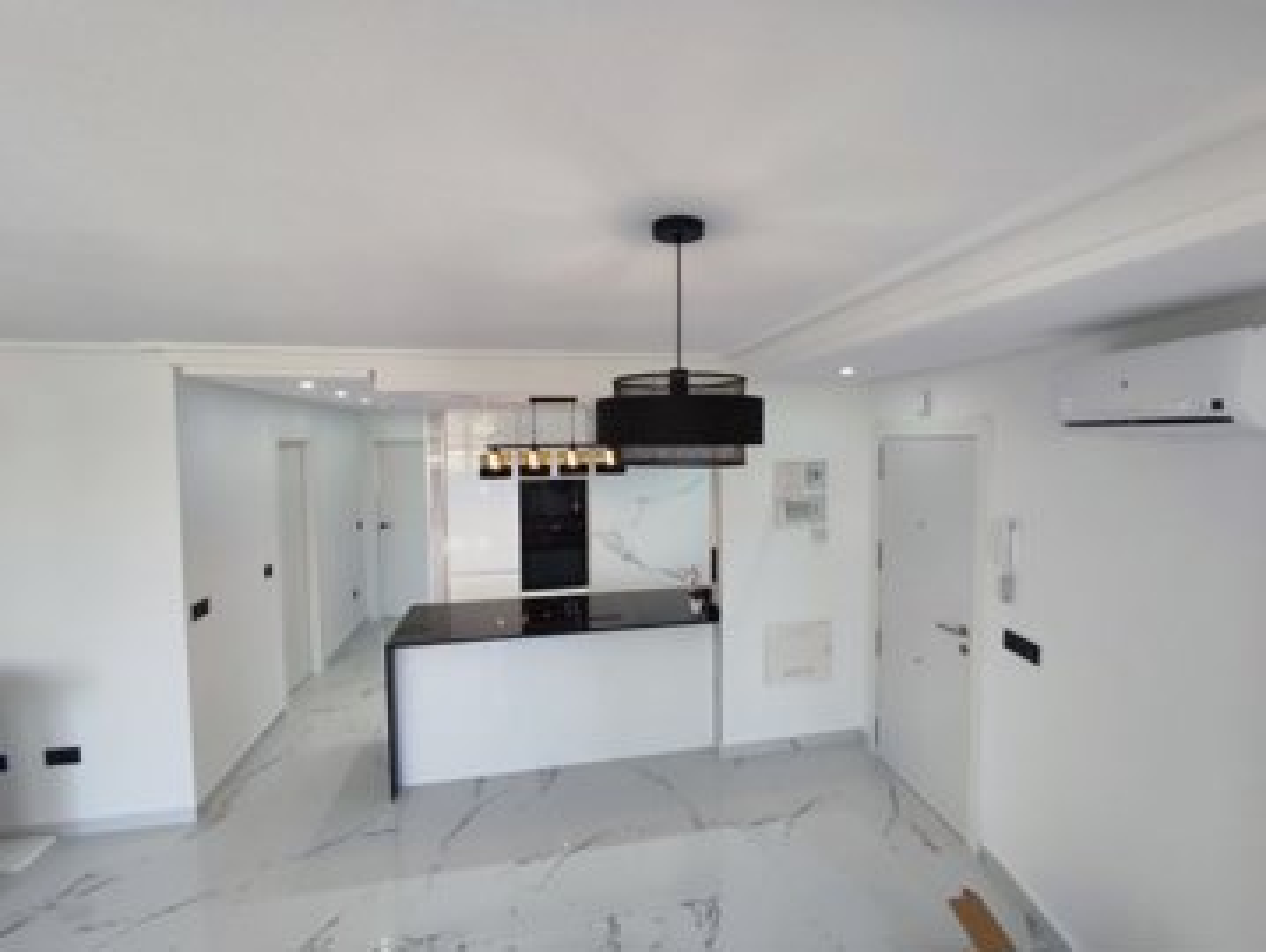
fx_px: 586
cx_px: 633
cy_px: 476
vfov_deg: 78.2
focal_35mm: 16
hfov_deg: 94.4
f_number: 2.2
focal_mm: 1.65
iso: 139
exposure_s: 1/100
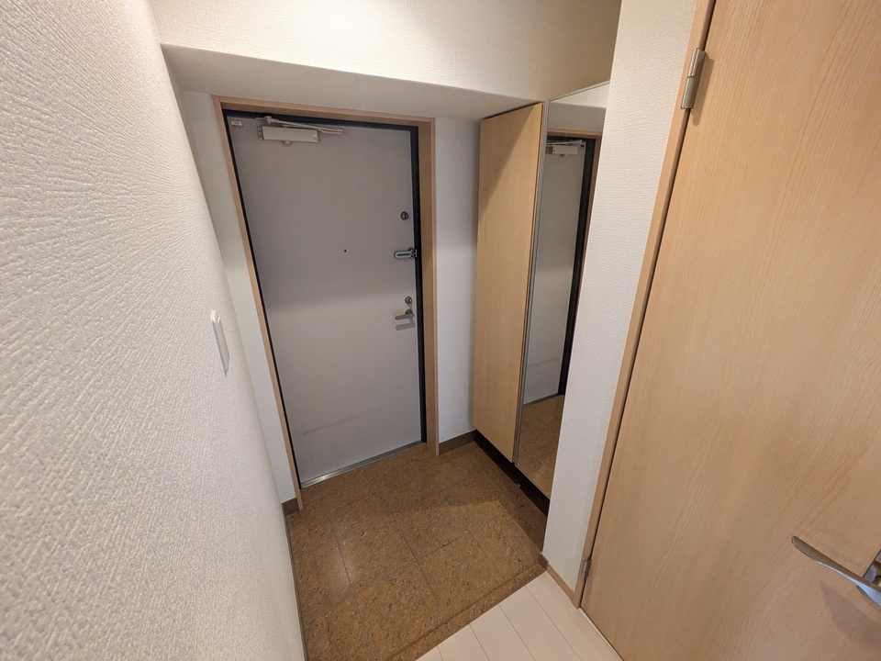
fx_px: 356
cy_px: 330
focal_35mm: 14
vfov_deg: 85.7
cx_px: 440
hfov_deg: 102.1
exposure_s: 1/60
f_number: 2.2
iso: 362
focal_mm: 1.83
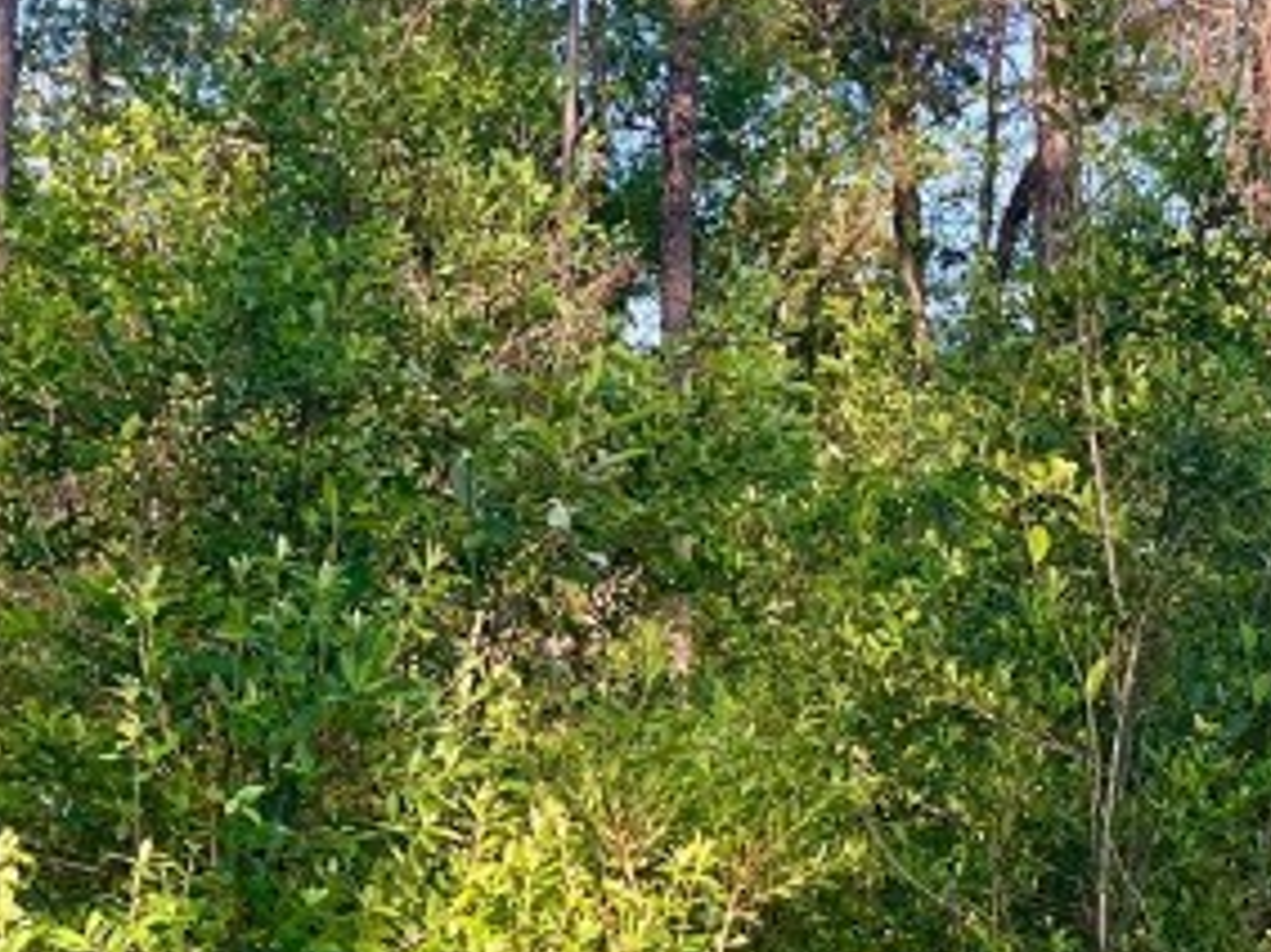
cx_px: 975
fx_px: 3450
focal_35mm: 94
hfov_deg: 20.7
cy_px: 557
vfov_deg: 15.7
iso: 50
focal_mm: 5.1
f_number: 1.6
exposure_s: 1/459
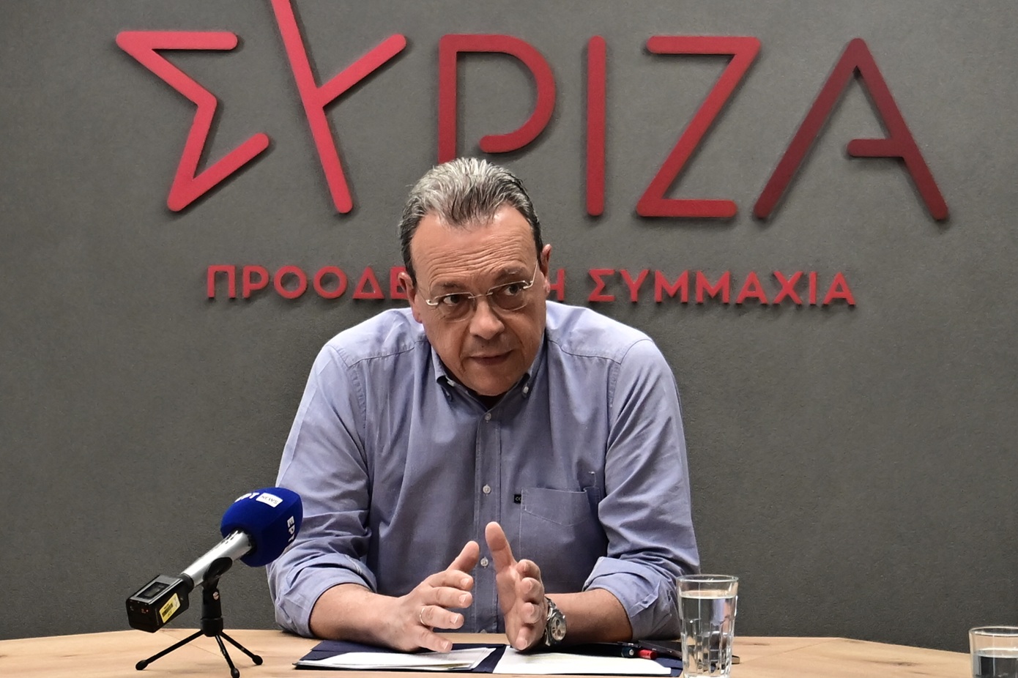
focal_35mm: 72
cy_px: 339
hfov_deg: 28.1
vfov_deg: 18.9
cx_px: 509
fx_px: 2035
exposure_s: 1/320
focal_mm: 48
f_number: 4
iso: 1250
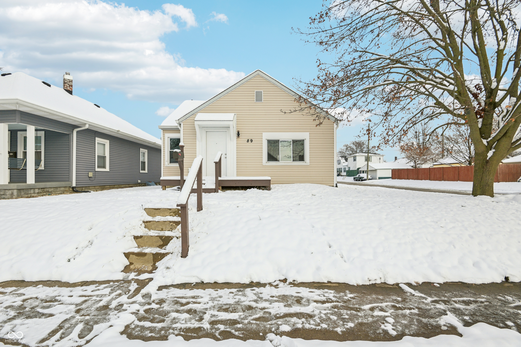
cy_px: 174
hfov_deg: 96.8
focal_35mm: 16
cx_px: 260
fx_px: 231
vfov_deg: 73.7
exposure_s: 1/640
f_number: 8
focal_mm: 16
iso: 100
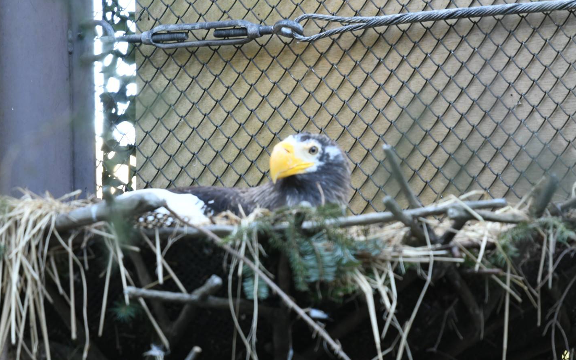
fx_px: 10878
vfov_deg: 1.9
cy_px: 150
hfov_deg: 3.0
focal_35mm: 693
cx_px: 279
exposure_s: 1/60
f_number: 6.3
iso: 1000
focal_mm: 400
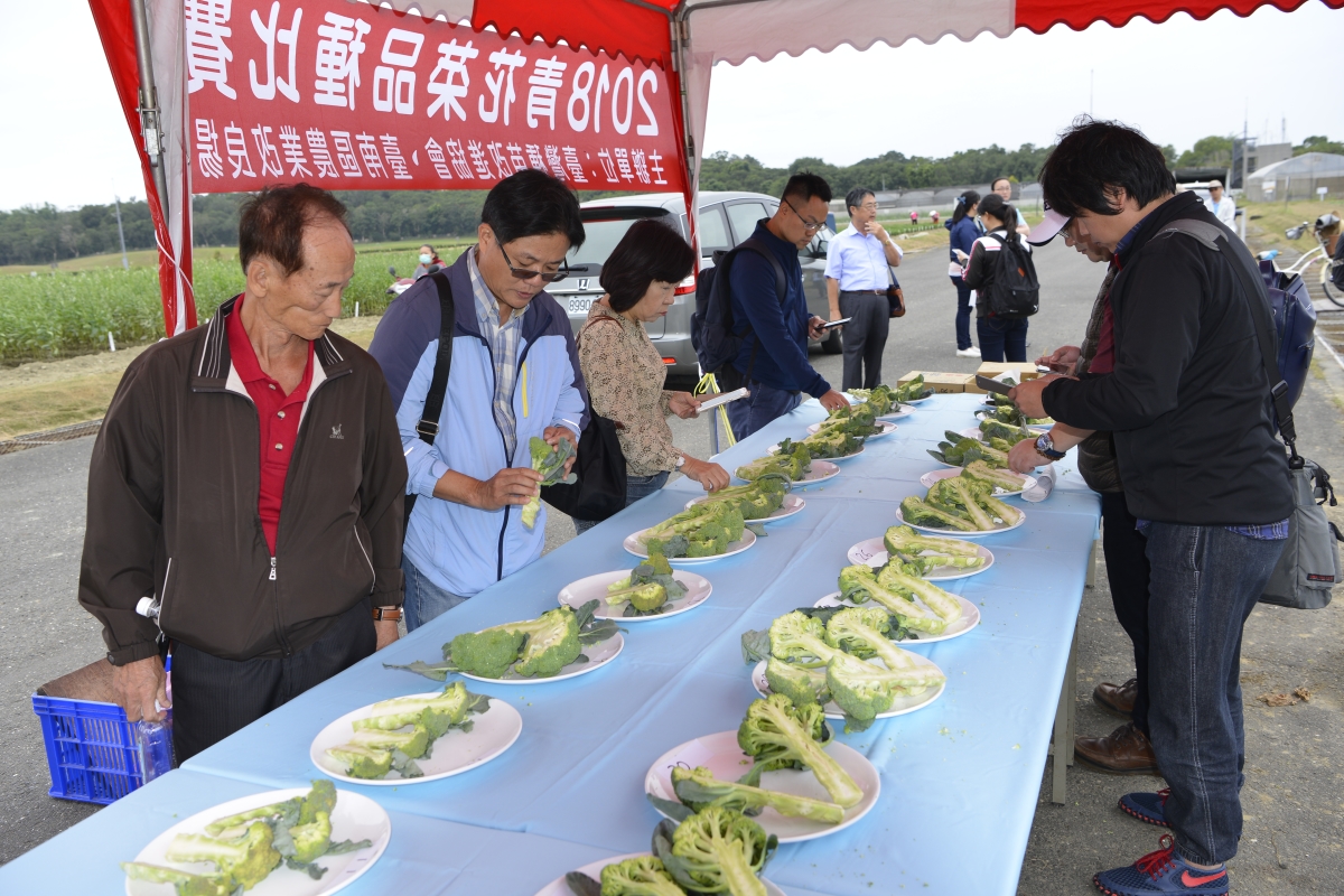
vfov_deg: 41.1
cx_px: 672
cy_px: 448
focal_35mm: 32
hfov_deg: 58.7
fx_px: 1195
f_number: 6.3
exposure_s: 1/125
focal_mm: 32
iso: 320
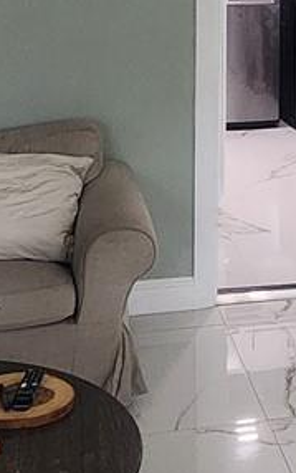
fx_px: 993
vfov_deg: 25.5
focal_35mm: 77
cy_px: 7
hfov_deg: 16.4
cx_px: 337
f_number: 2.2
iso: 250
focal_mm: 2.2
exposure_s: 1/60
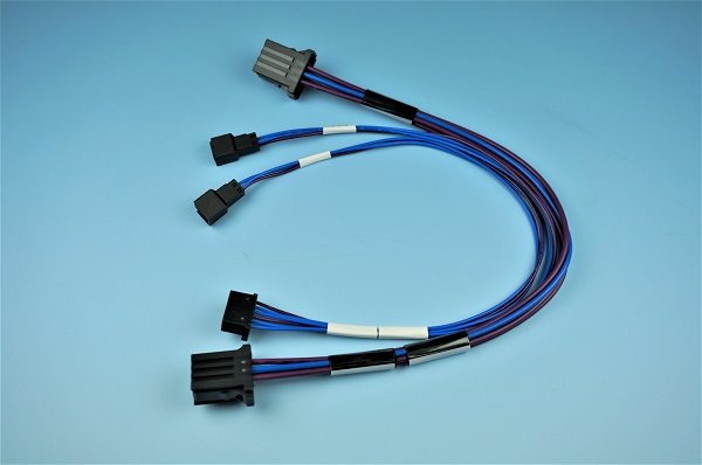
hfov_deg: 48.0
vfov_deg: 32.9
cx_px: 351
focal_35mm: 40
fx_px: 788
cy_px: 232
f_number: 5
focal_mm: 27
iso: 100
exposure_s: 1/160
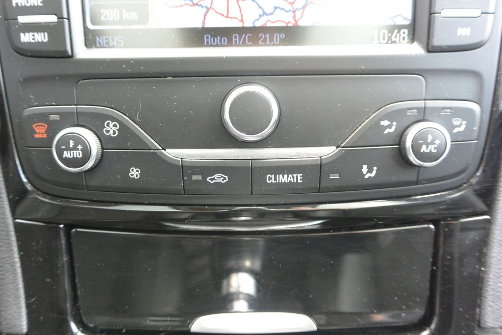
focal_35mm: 29
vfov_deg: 45.0
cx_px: 251
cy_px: 168
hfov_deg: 63.7
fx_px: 404
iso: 800
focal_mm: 11
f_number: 3.5
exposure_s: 1/60
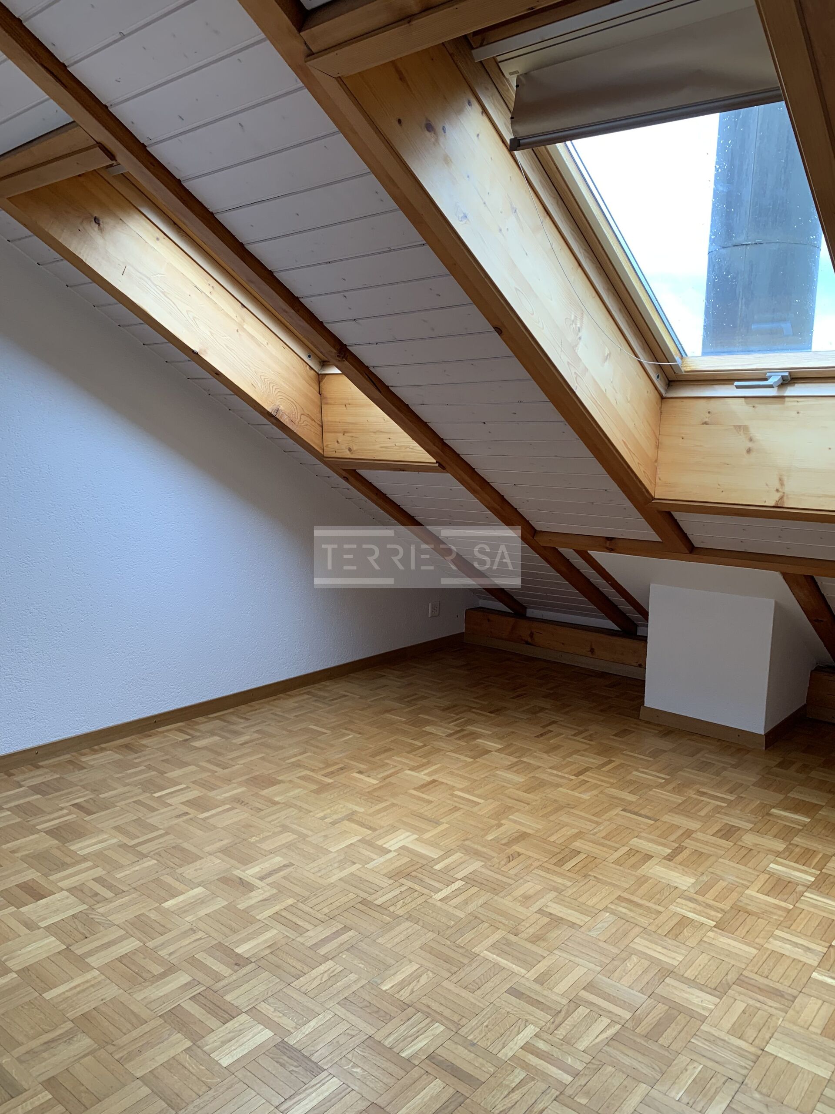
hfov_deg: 53.1
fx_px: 836
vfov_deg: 67.3
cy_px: 557
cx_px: 418
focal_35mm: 26
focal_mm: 4.25
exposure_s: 1/100
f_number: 1.8
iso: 50
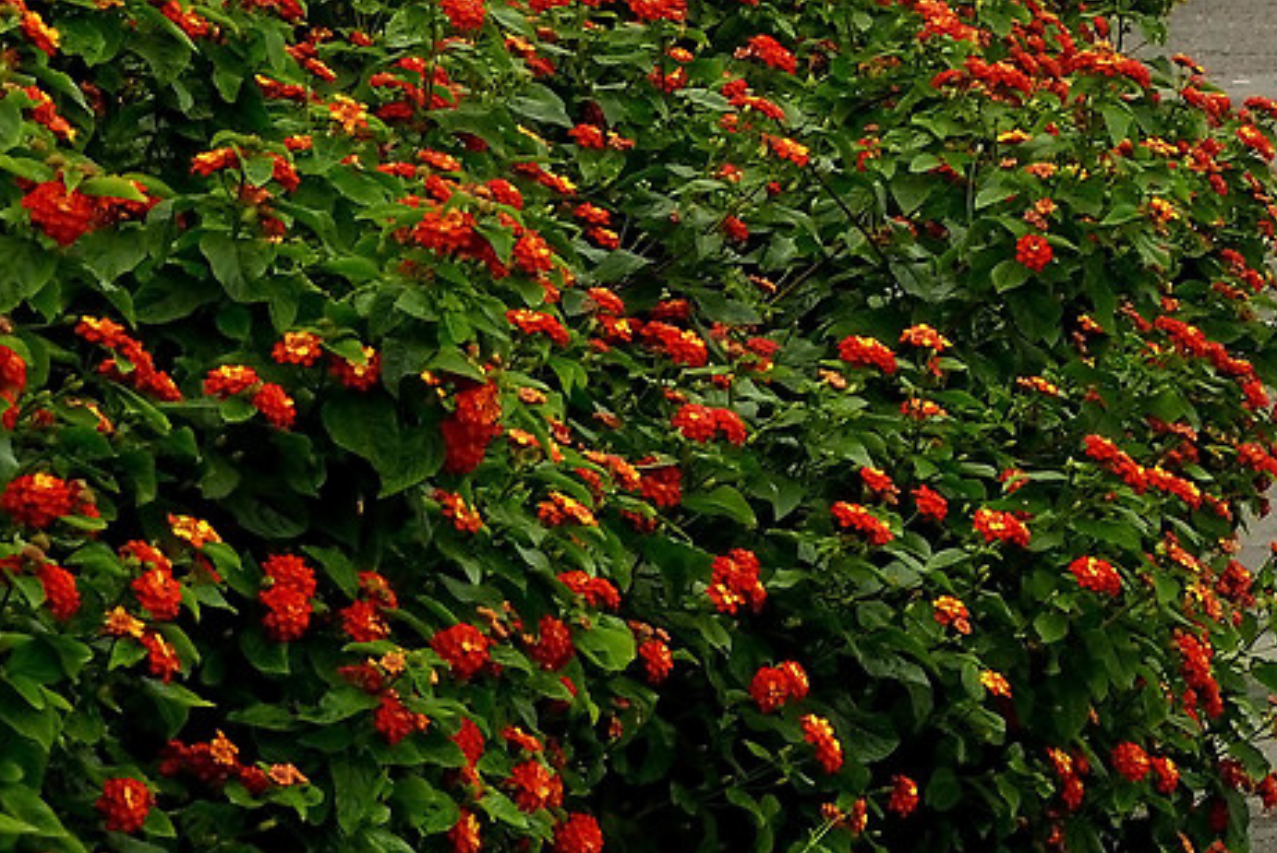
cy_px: -871
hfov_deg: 10.1
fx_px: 6282
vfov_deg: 7.5
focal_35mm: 177
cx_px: 3053
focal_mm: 34
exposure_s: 1/100
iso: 64
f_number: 8
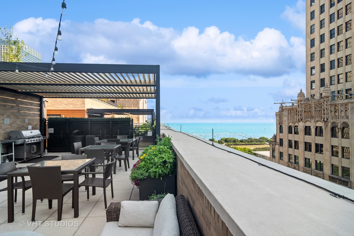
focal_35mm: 18
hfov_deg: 90.0
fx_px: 177
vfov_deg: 67.4
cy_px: 118
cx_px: 177
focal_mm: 12
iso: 200
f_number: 8
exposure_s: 1/500
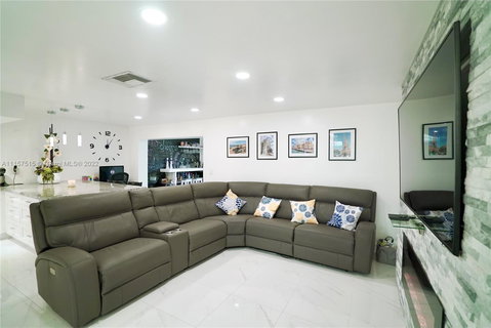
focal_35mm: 16
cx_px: 246
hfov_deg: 96.7
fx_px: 218
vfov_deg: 73.8
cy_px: 164
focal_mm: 16
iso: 1600
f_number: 4
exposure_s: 1/125
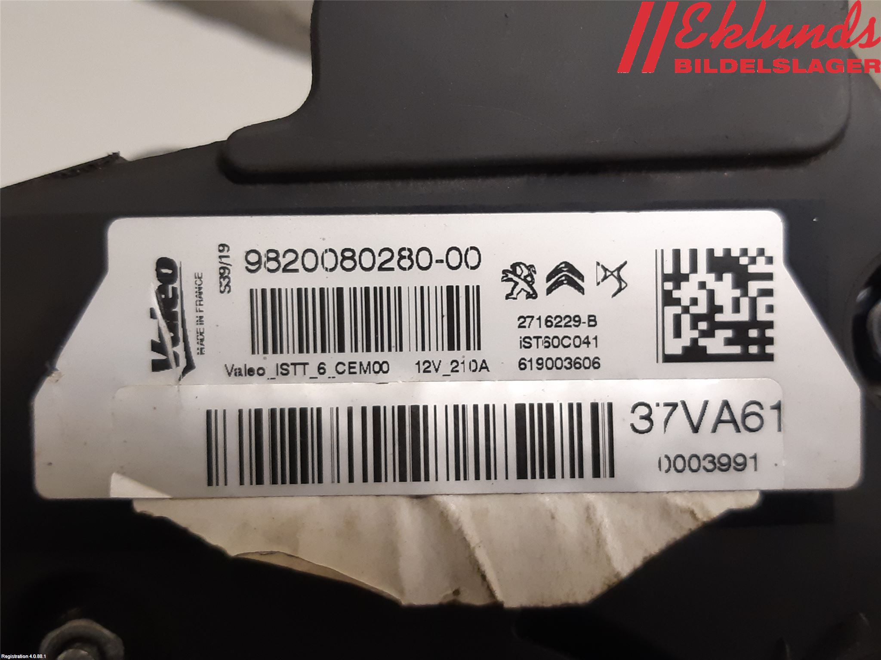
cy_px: 330
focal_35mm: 26
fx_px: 662
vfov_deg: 53.1
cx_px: 440
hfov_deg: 67.3
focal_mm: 3.93
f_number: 1.7
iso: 200
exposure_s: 1/50
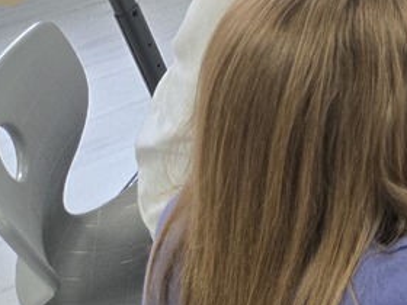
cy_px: -73
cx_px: 690
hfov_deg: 18.9
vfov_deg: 16.7
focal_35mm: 84
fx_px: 988
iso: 200
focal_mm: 5.4
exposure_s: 1/120
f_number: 1.8
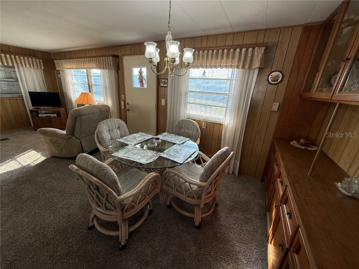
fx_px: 145
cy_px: 134
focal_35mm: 14
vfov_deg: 85.7
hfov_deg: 102.1
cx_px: 180
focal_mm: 2.22
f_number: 2.2
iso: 100
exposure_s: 1/120
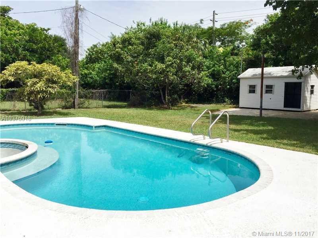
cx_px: 159
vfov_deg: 48.2
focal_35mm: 29
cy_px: 119
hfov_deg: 61.7
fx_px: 266
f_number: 2.2
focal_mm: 4.15
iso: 32
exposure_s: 1/4405
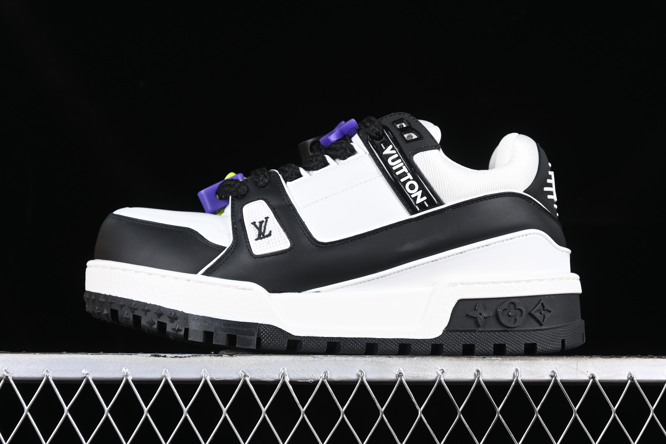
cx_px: 333
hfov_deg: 27.0
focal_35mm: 75
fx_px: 1387
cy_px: 222
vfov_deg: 18.2
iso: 160
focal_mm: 50
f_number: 6.3
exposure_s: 1/60
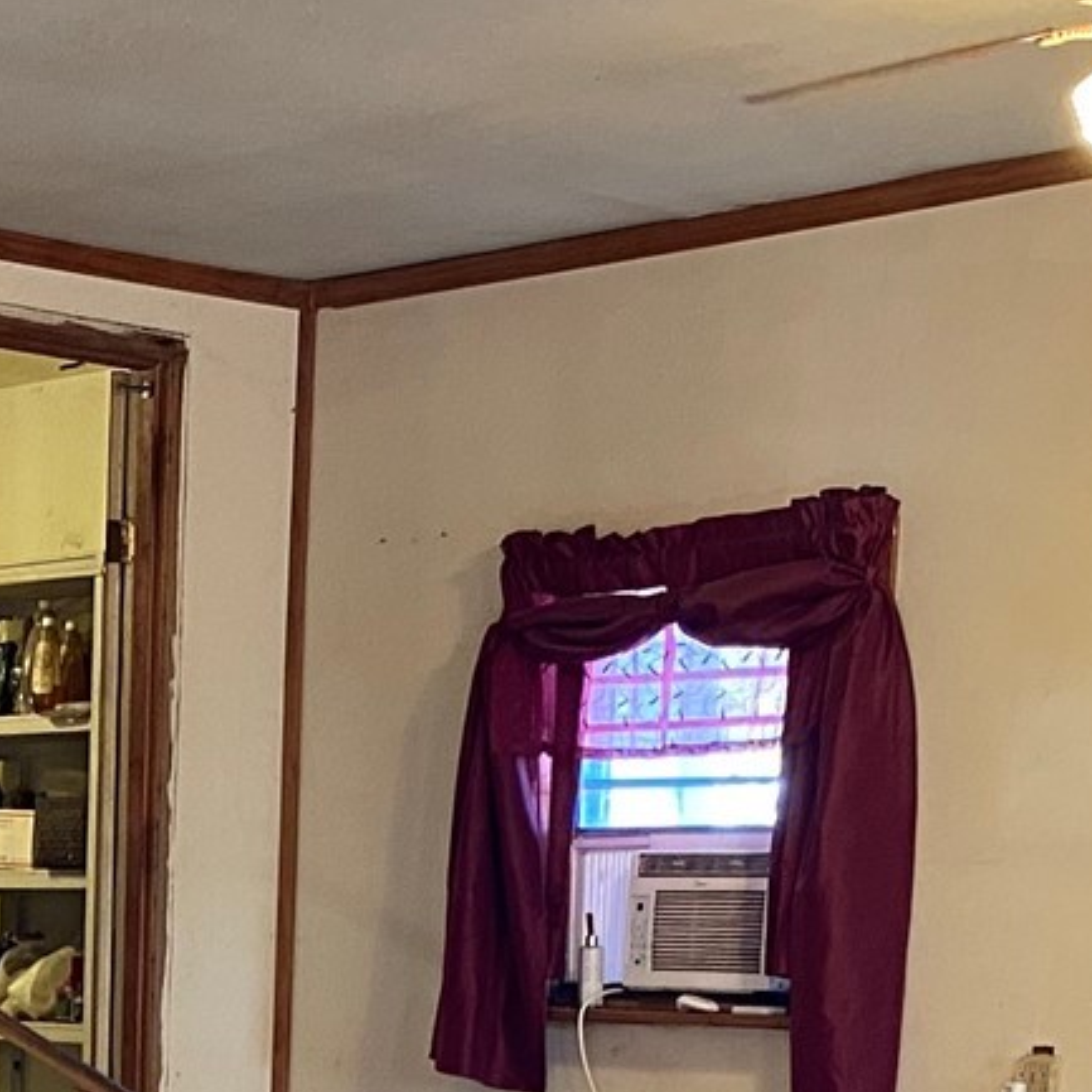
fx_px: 3640
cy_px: 1634
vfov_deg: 15.7
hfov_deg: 16.9
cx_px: 242
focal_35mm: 102
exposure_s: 1/60
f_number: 1.8
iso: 250
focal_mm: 4.25
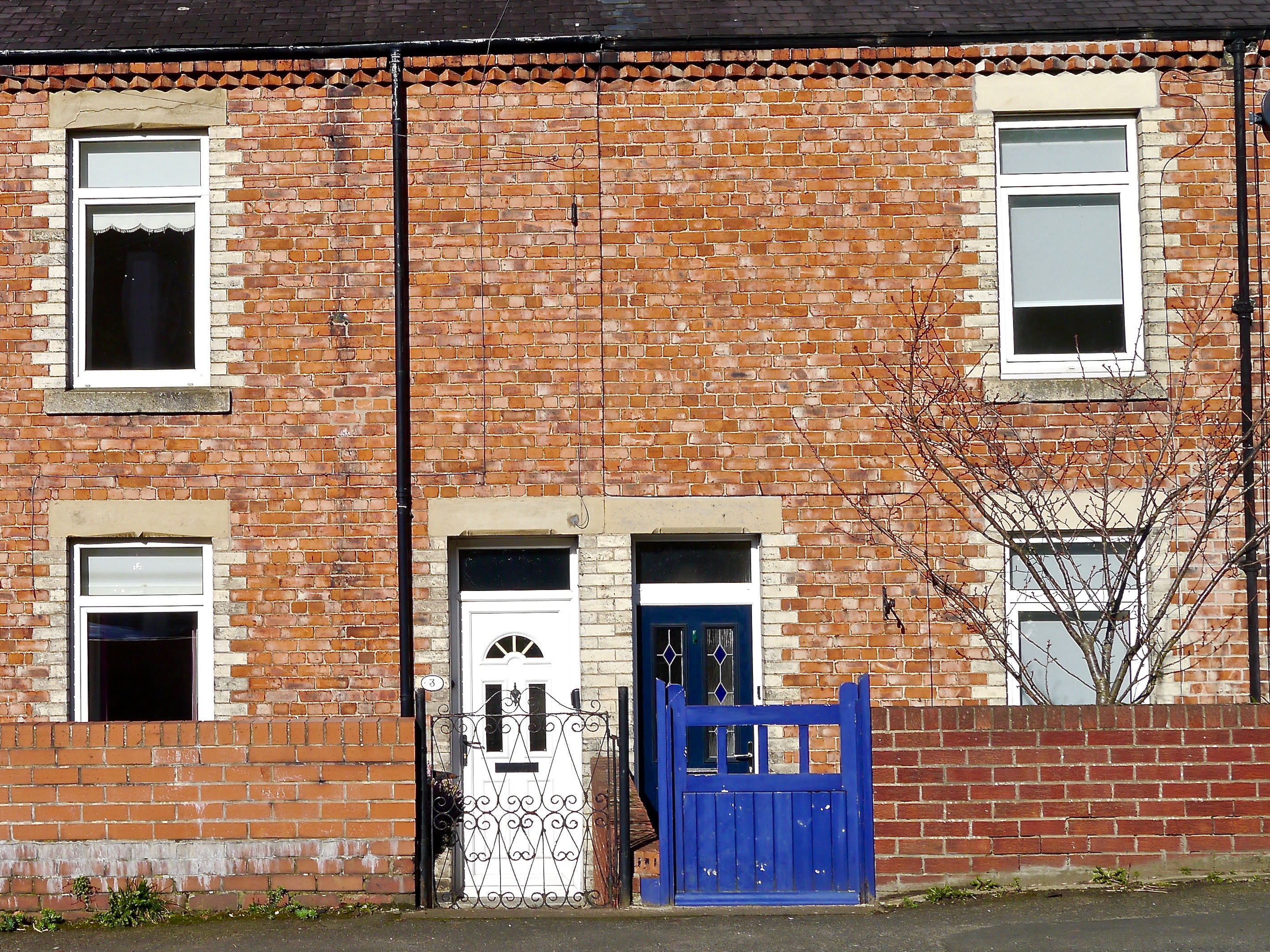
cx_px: 387
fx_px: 2385
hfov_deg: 29.5
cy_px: 382
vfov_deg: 22.6
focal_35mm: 65
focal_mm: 20
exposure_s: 1/400
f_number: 9
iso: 160
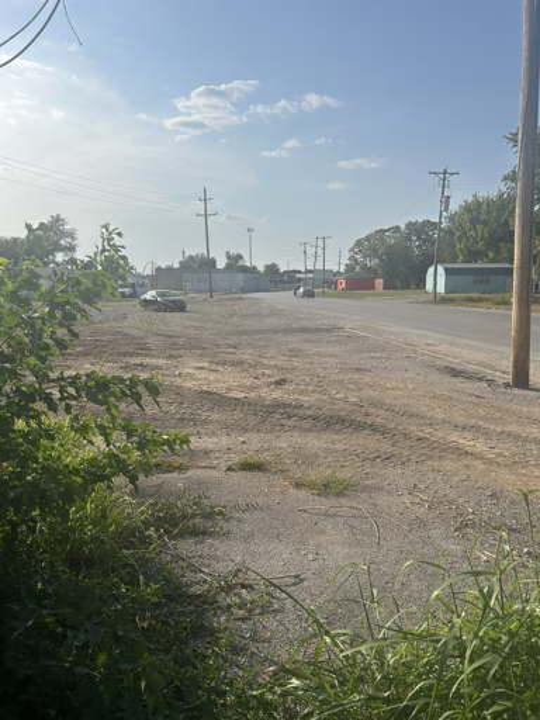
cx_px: 270
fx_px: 541
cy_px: 360
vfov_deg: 67.3
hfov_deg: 53.1
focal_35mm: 26
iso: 50
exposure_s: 1/5882
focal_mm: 5.7
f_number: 1.5
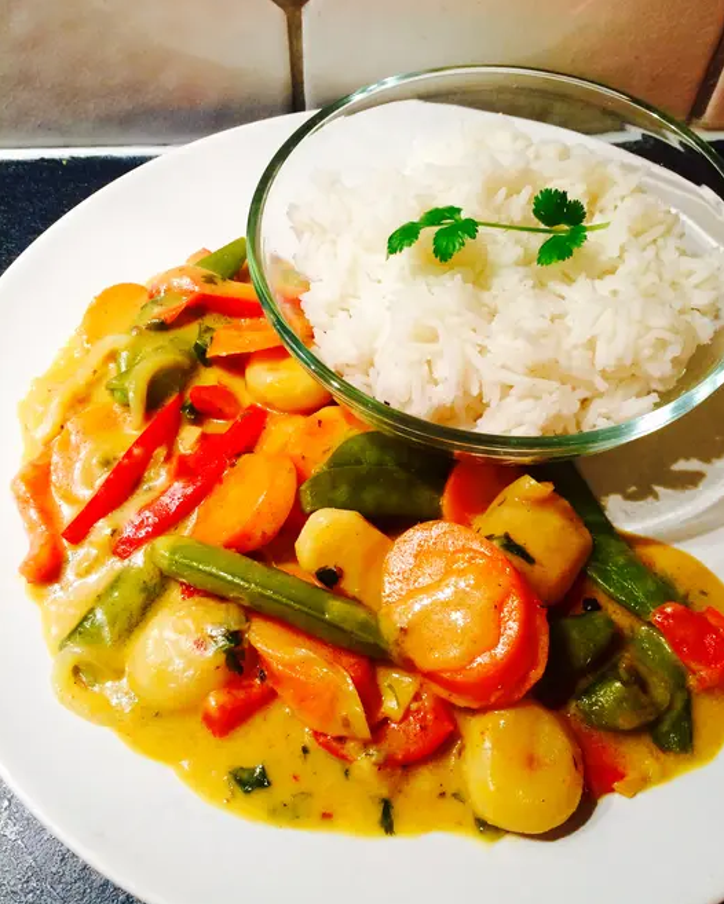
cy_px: 457
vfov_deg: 57.2
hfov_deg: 47.1
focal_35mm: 31
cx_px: 363
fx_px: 830
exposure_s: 1/33
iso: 100
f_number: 2.2
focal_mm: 4.15
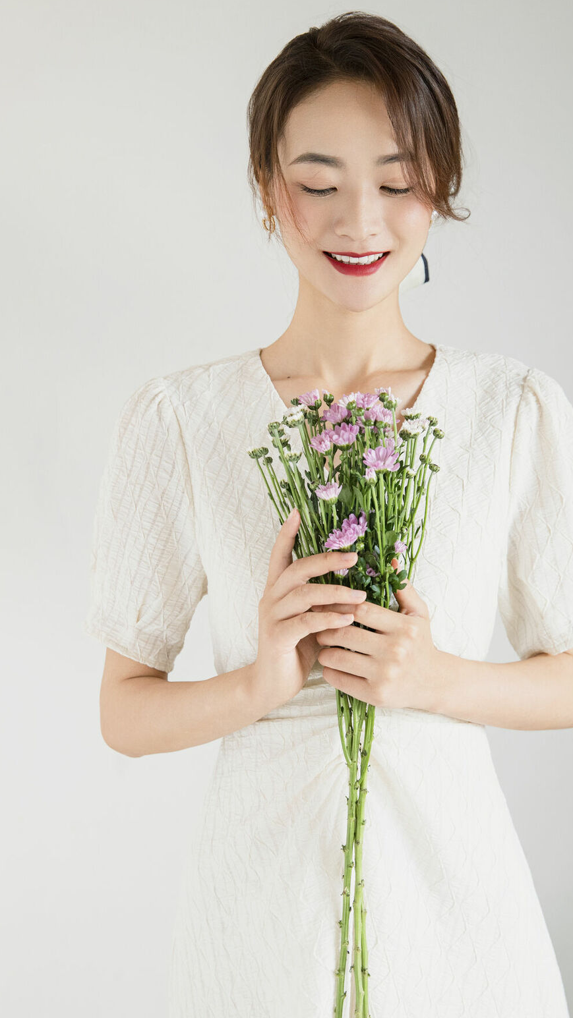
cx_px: 338
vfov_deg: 43.7
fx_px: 1270
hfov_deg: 25.4
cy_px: 509
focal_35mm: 47
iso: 1600
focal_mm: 45
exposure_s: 1/125
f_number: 4
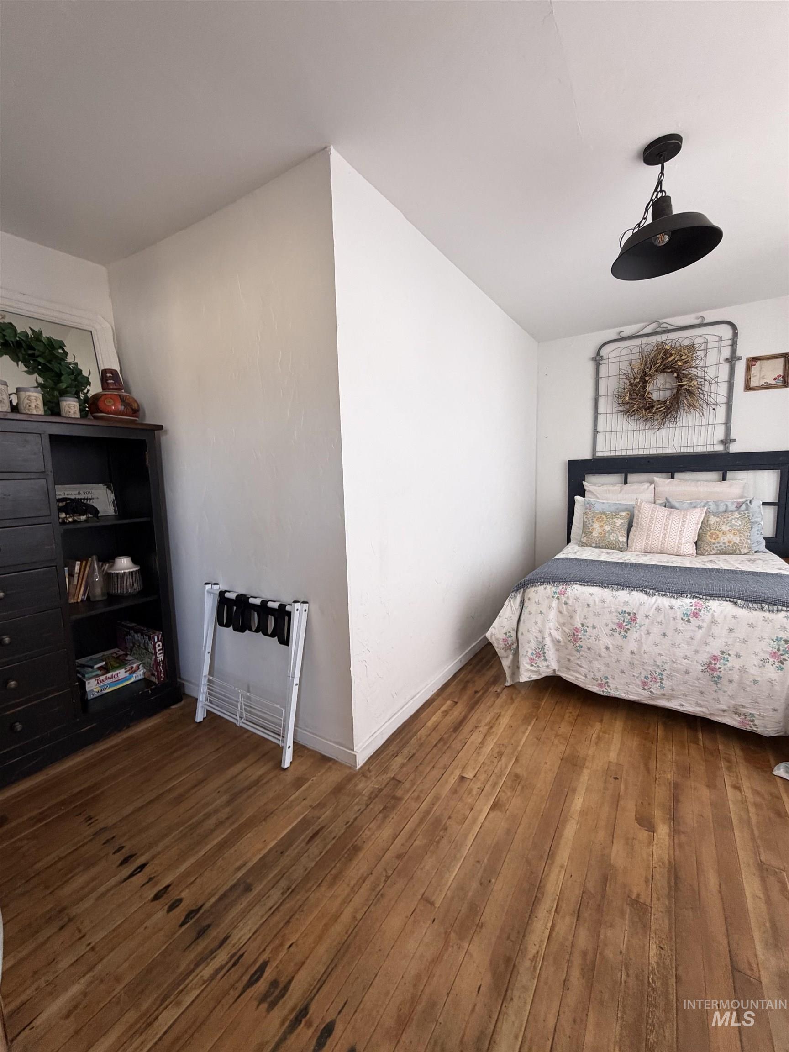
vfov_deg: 102.1
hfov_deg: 85.7
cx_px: 394
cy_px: 526
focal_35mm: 14
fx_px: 425
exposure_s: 1/60
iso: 200
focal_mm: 2.22
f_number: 2.2
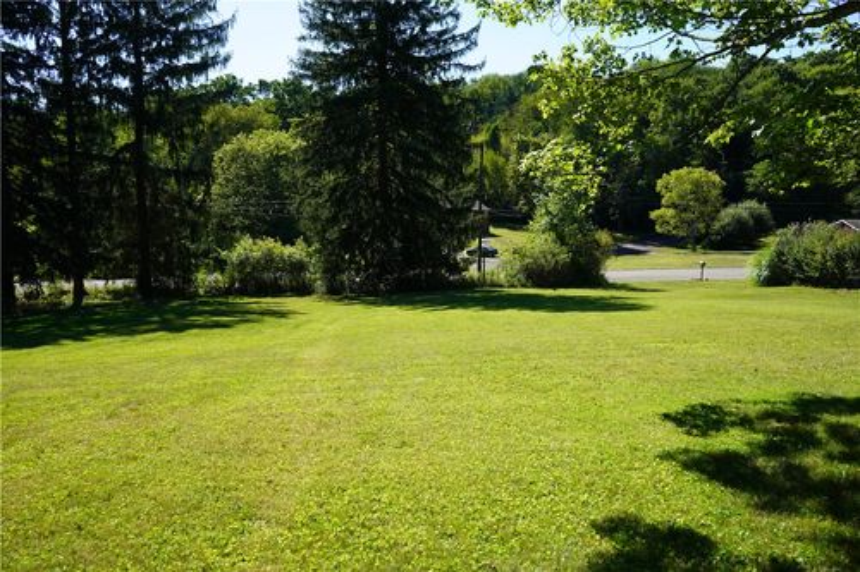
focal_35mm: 28
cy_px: 286
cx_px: 430
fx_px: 669
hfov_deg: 65.5
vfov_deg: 46.4
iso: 100
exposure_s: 1/125
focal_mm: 28
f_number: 8
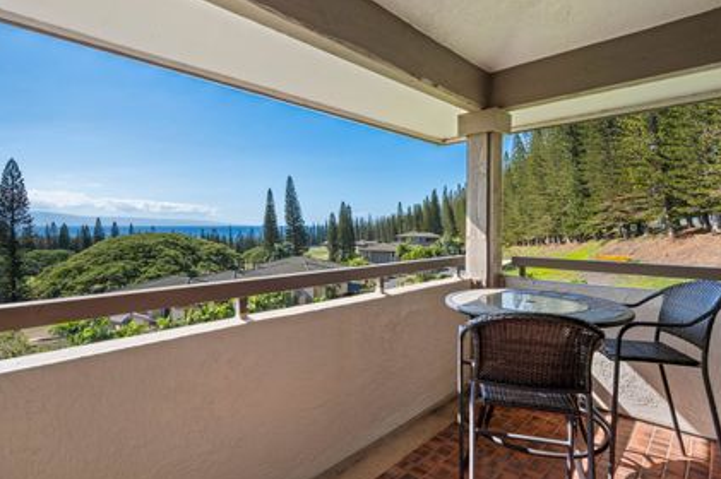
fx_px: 380
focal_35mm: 19
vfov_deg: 64.4
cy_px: 227
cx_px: 331
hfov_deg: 86.8
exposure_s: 1/40
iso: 100
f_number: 8
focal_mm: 16
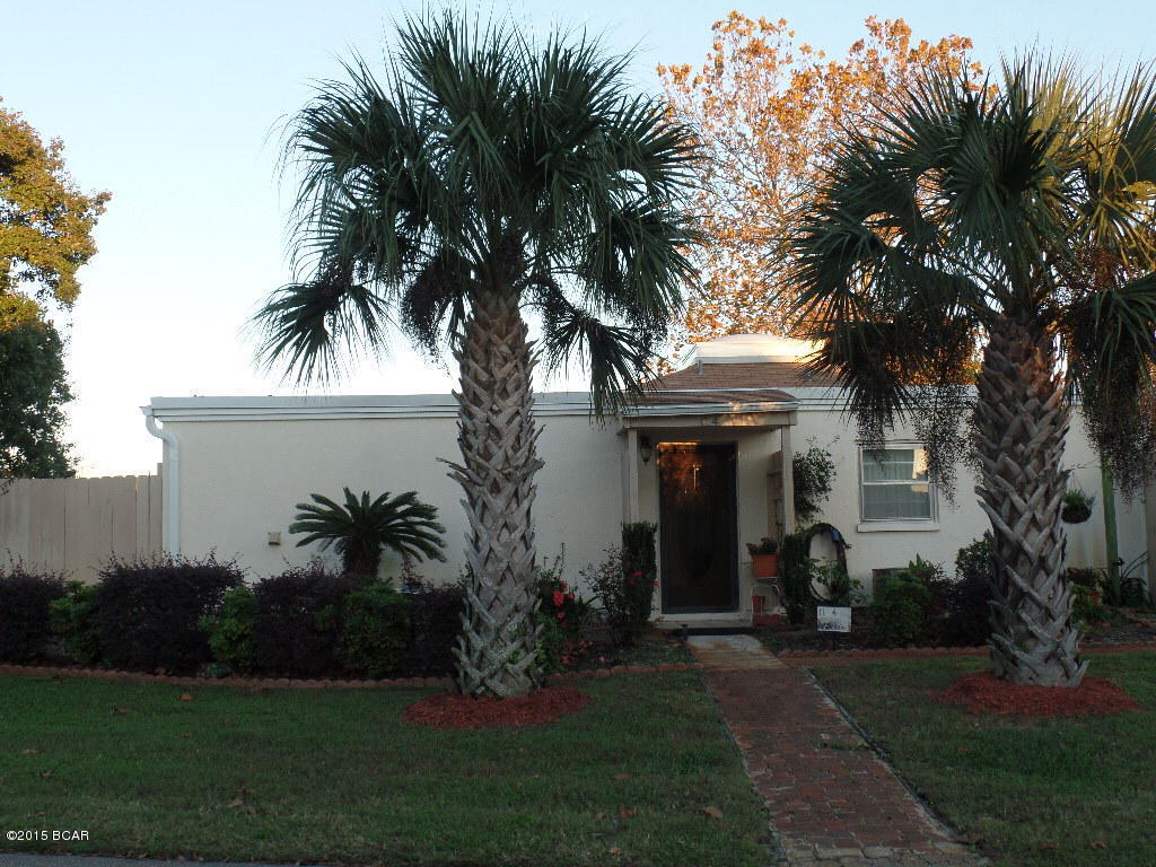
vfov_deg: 34.3
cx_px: 578
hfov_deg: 44.8
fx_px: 1403
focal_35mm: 42
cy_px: 434
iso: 80
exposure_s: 1/90
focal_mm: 7.5
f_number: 3.6
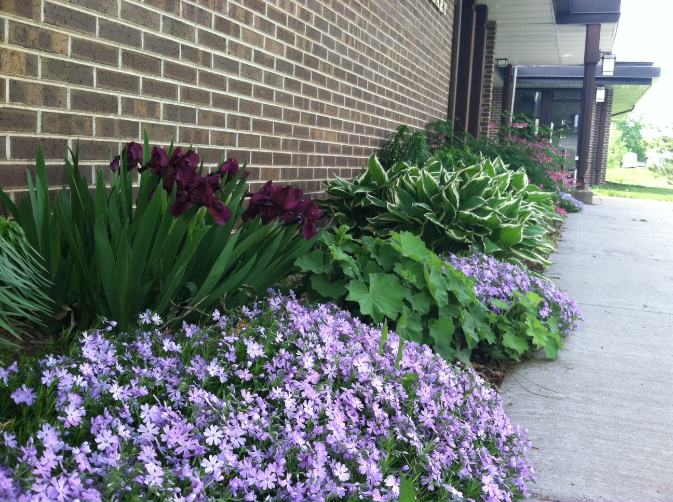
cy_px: 251
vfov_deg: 40.6
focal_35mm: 35
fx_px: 679
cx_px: 336
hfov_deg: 52.7
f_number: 2.8
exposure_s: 1/132
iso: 80
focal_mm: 3.85
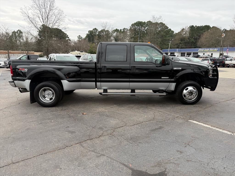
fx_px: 163
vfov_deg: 56.8
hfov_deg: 71.6
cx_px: 118
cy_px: 88
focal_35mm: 24
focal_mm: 6.76
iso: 100
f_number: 1.78
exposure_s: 1/831
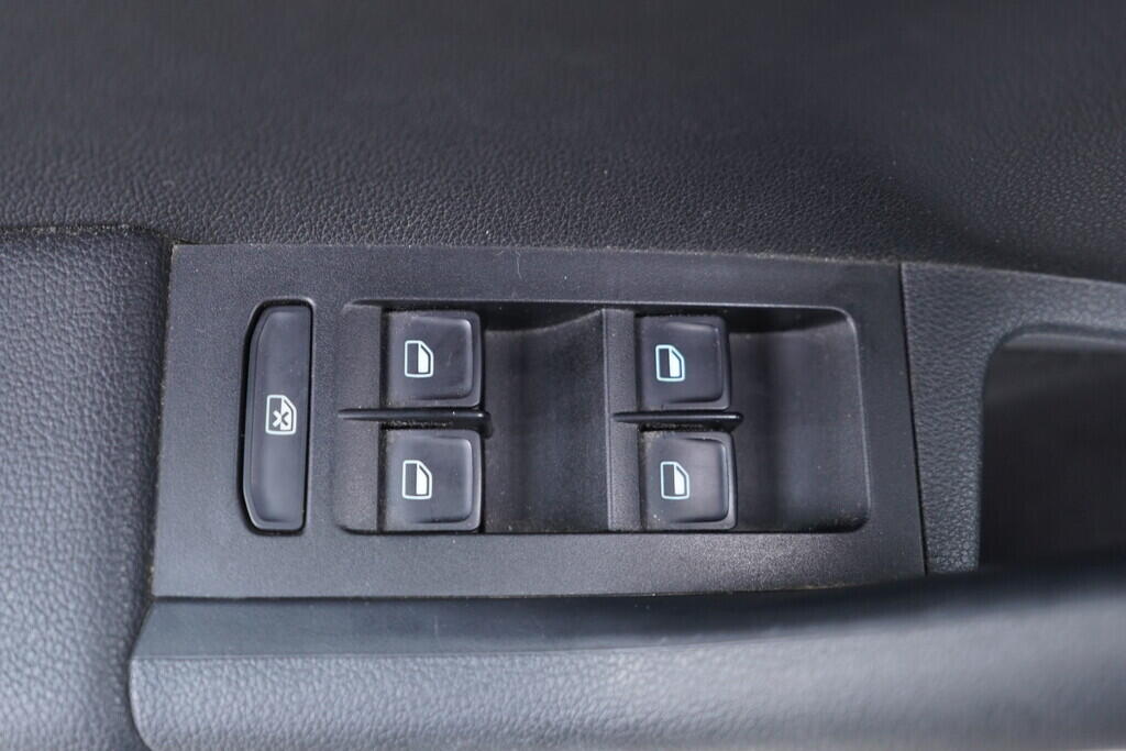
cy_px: 376
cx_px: 563
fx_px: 1126
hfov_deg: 53.1
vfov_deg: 36.9
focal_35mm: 36
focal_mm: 24
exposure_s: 1/40
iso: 640
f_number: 2.8
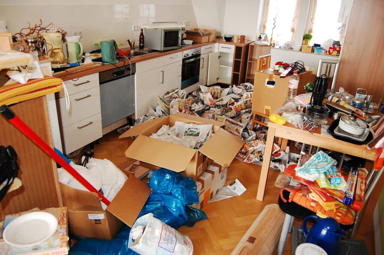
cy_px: 128
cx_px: 192
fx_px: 288
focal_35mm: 27
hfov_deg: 67.4
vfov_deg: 47.9
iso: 400
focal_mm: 18
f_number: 3.5
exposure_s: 1/60
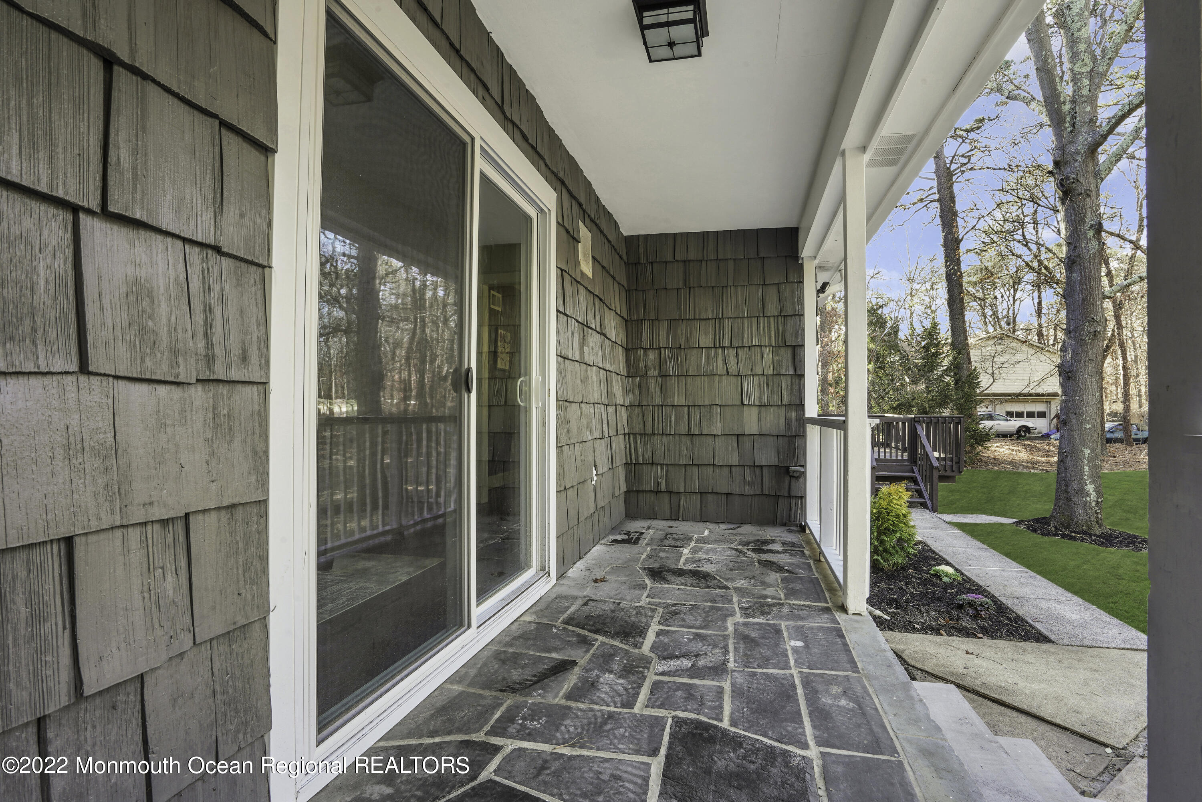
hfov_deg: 96.7
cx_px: 601
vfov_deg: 73.7
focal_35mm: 16
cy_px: 401
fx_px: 534
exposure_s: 1/1.67
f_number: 16
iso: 100
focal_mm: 16
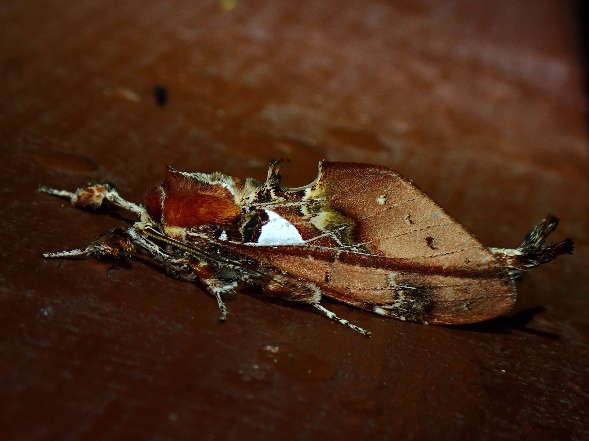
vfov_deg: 14.8
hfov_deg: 19.6
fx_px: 1702
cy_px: 220
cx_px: 294
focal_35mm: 100
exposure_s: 1/200
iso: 250
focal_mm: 18
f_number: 6.3
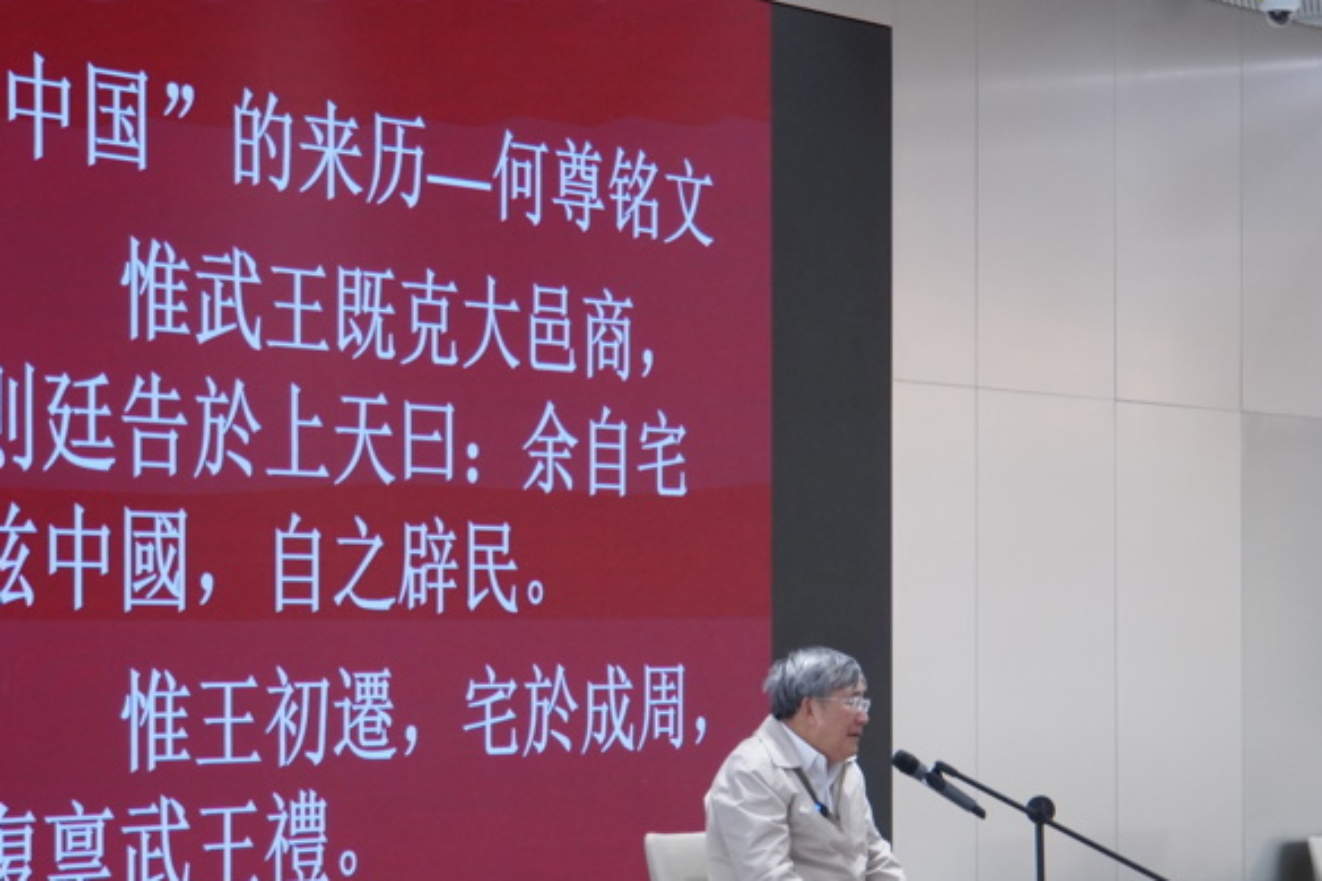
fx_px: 4324
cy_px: 608
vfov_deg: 11.6
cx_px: 789
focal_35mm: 118
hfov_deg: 17.4
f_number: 5.6
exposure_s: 1/80
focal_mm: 51
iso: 2000
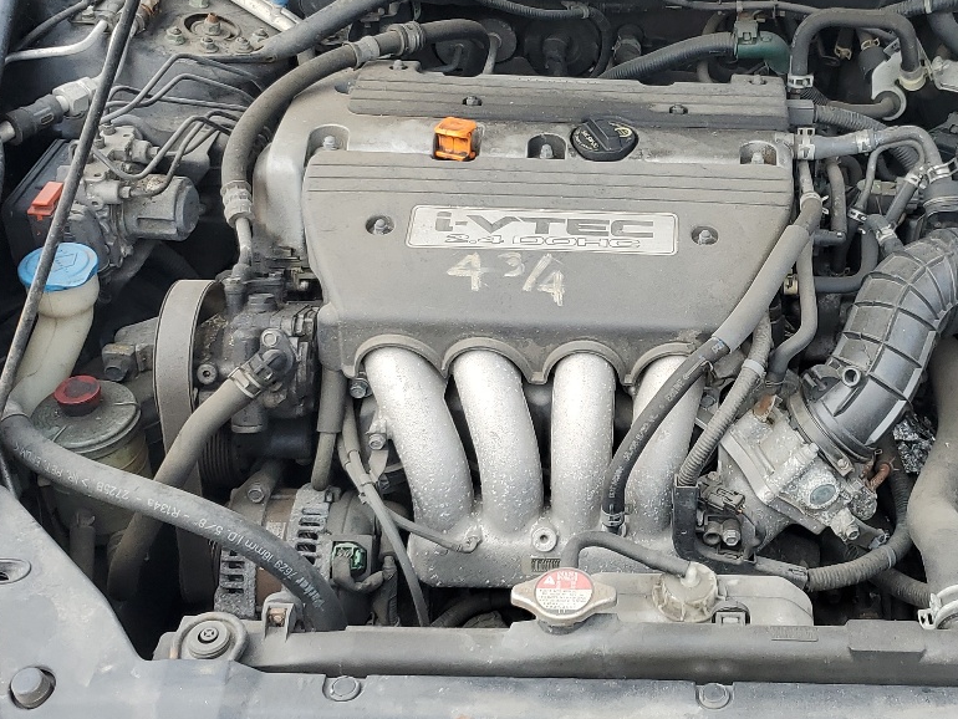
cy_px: 260
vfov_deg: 26.9
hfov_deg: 34.8
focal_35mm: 54
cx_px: 719
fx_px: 1495
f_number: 1.5
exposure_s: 1/500
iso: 50
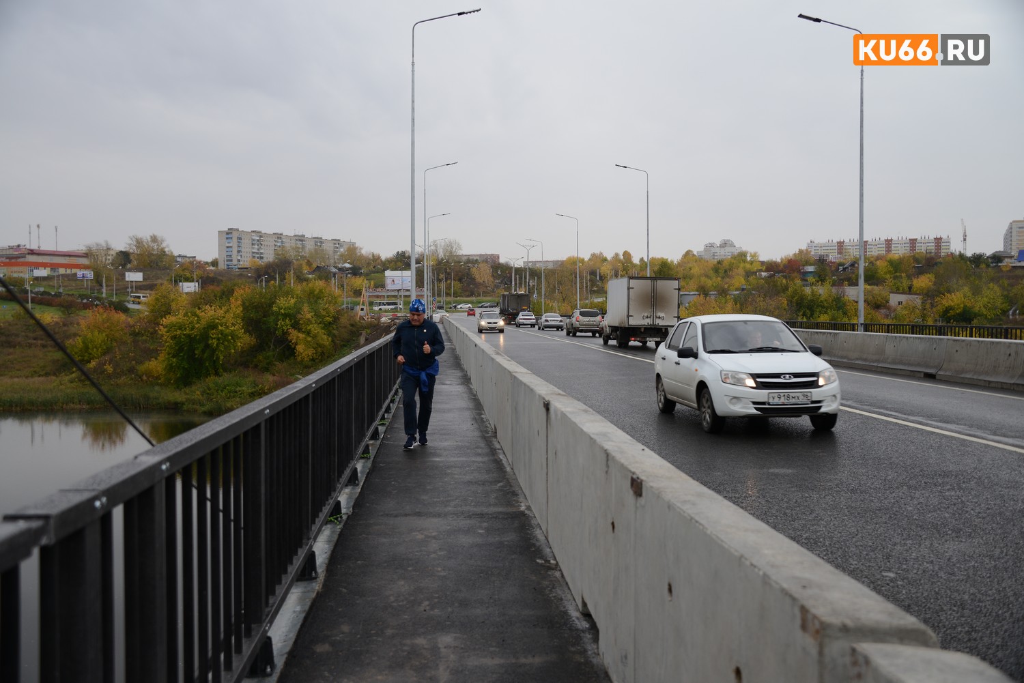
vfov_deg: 37.9
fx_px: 996
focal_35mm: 35
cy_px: 342
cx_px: 512
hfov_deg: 54.4
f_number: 4.5
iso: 200
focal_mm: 35
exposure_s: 1/400
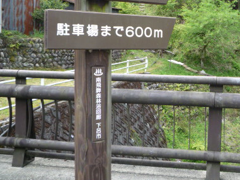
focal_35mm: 42
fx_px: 291
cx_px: 187
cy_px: 48
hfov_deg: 43.0
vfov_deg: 33.8
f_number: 2.8
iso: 100
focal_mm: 4.4
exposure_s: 1/125
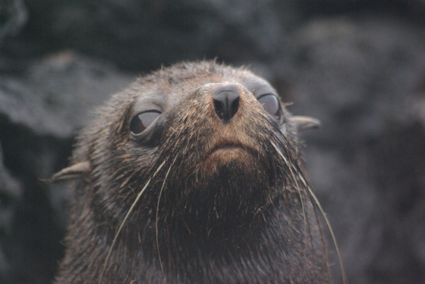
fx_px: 3719
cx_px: 212
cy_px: 142
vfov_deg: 4.4
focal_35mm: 315
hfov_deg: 6.5
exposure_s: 1/180
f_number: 4.5
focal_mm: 210
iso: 800
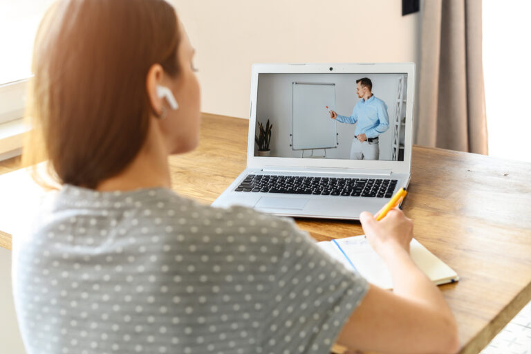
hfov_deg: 39.6
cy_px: 177
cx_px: 266
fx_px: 737
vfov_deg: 27.0
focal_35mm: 50
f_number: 4.5
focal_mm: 50
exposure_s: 1/250
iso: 450
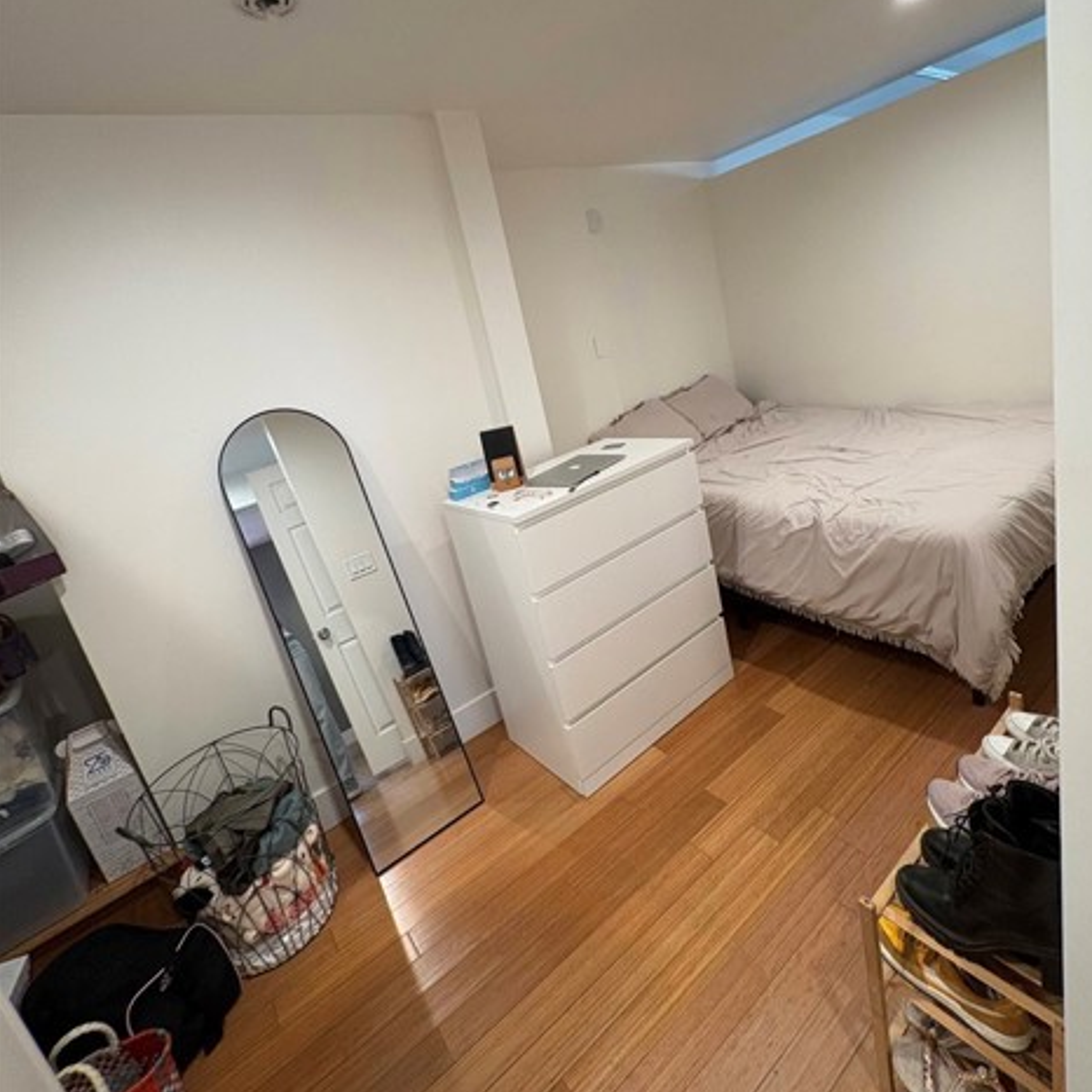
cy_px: 473
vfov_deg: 83.5
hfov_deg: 84.0
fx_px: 607
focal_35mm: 17
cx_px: 560
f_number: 2.2
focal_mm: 2.22
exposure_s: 1/60
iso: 200
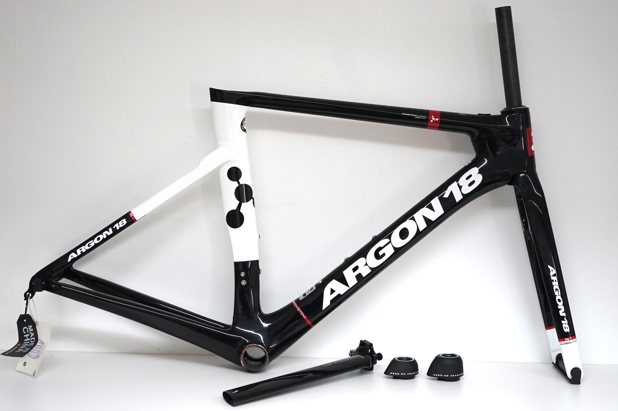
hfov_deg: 36.3
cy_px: 206
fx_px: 943
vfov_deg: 24.6
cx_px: 309
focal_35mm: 55
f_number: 5
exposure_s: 1/60
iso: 1250
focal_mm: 55
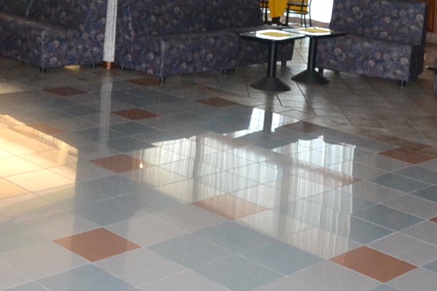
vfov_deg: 19.6
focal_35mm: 65
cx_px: 201
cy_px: -61
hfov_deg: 31.0
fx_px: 789
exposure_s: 1/60
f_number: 4
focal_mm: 12
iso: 1800
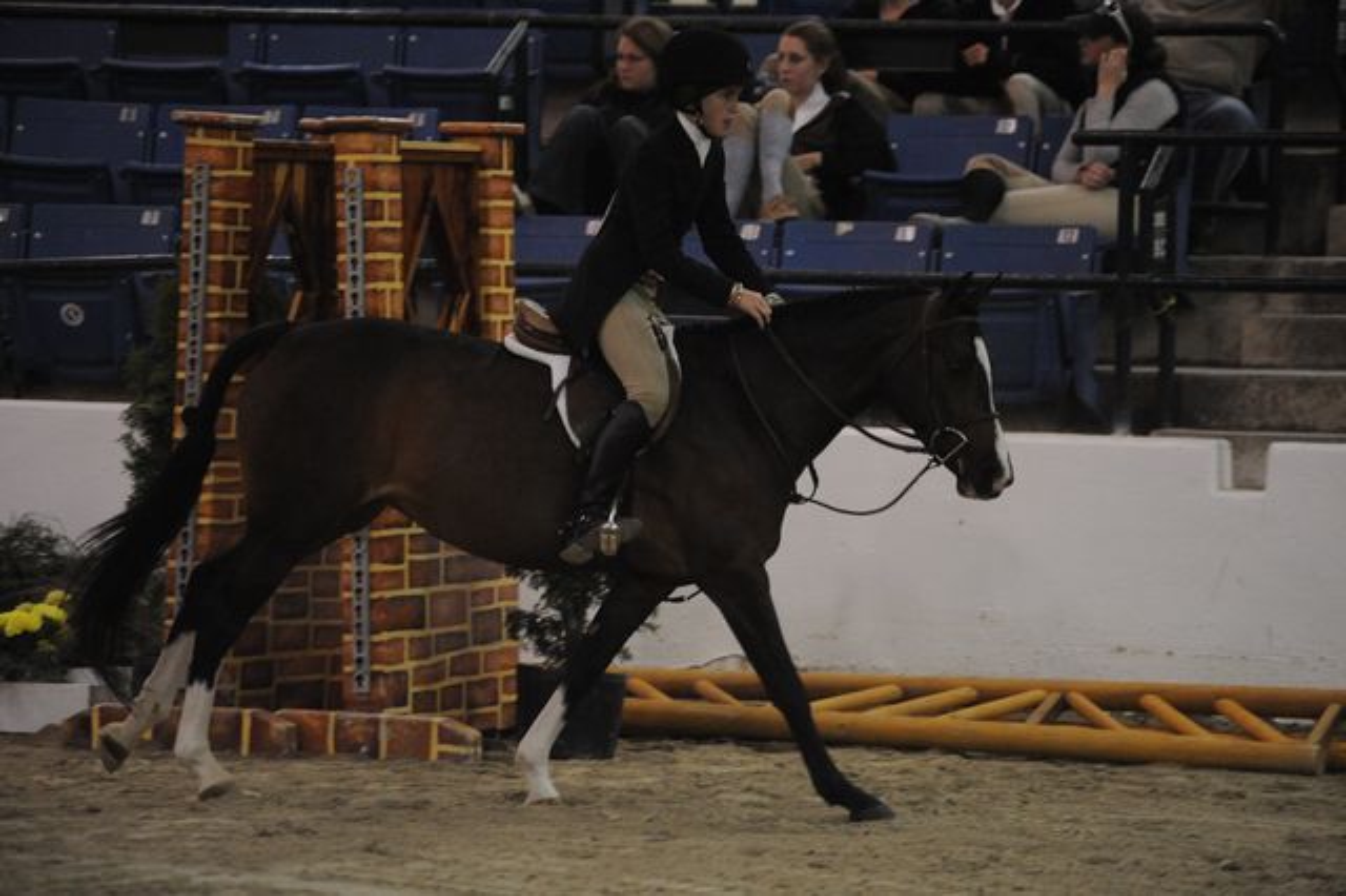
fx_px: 7474
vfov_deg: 6.9
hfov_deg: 10.3
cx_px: 673
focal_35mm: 200
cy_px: 448
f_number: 2.8
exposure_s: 1/500
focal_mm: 200
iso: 6400
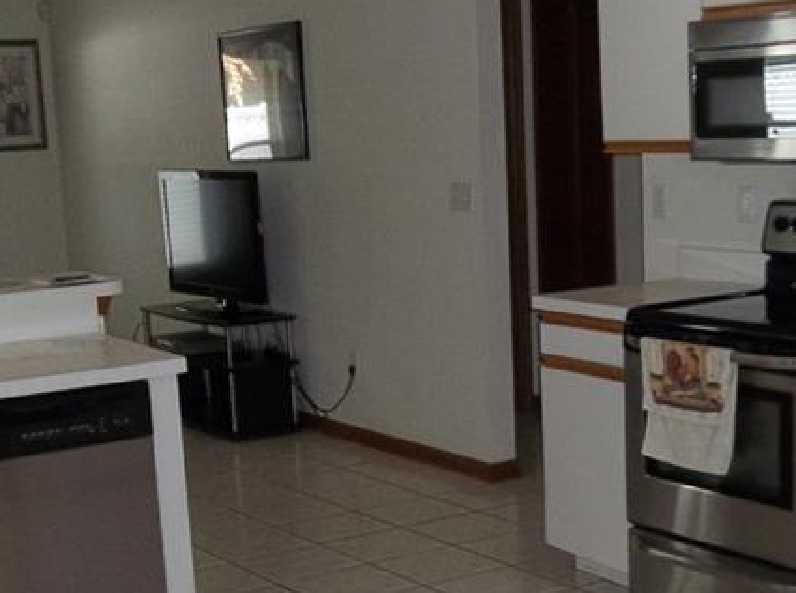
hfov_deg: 29.8
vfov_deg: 22.3
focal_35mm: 65
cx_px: 476
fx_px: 1492
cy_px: 427
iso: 160
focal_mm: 4.9
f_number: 3.5
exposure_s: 1/30
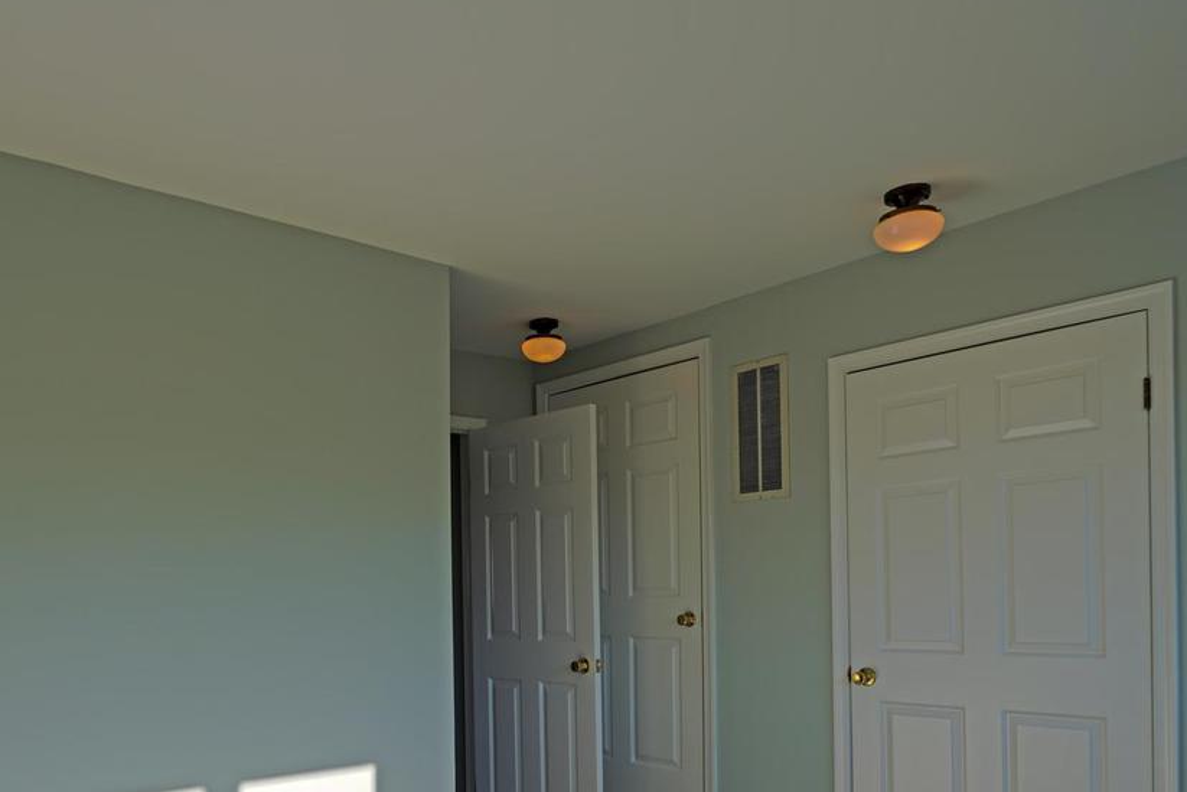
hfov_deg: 64.1
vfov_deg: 44.6
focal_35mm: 28
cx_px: 414
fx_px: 923
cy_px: 607
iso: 100
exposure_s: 1/250
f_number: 5
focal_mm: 16
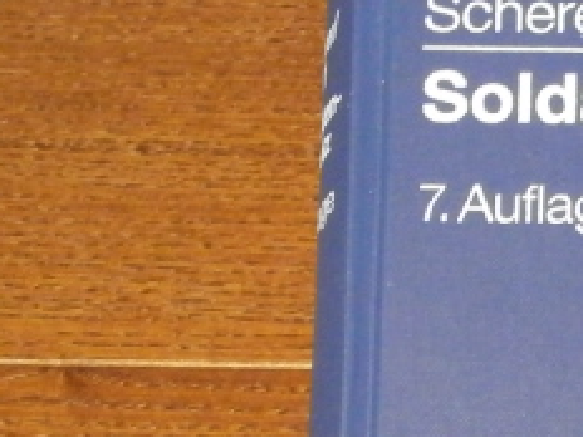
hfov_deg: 9.3
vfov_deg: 7.0
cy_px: 495
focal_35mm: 210
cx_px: 729
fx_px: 3537
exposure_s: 1/20
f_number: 5.2
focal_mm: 13.4
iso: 800
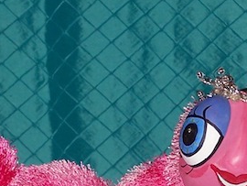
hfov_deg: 5.6
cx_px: 278
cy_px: 186
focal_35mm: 350
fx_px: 2500
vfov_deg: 4.2
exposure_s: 1/90
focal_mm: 17.5
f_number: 3.2
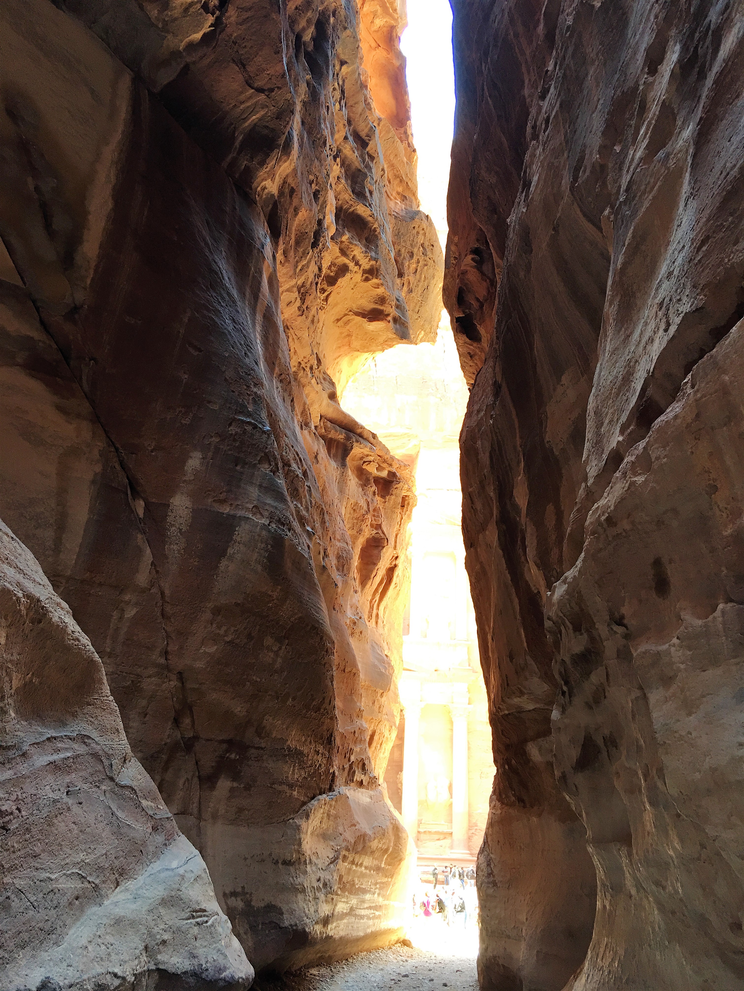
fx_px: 831
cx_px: 372
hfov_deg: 48.2
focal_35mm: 29
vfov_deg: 61.7
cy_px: 496
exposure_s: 1/33
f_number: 2.2
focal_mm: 4.15
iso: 32
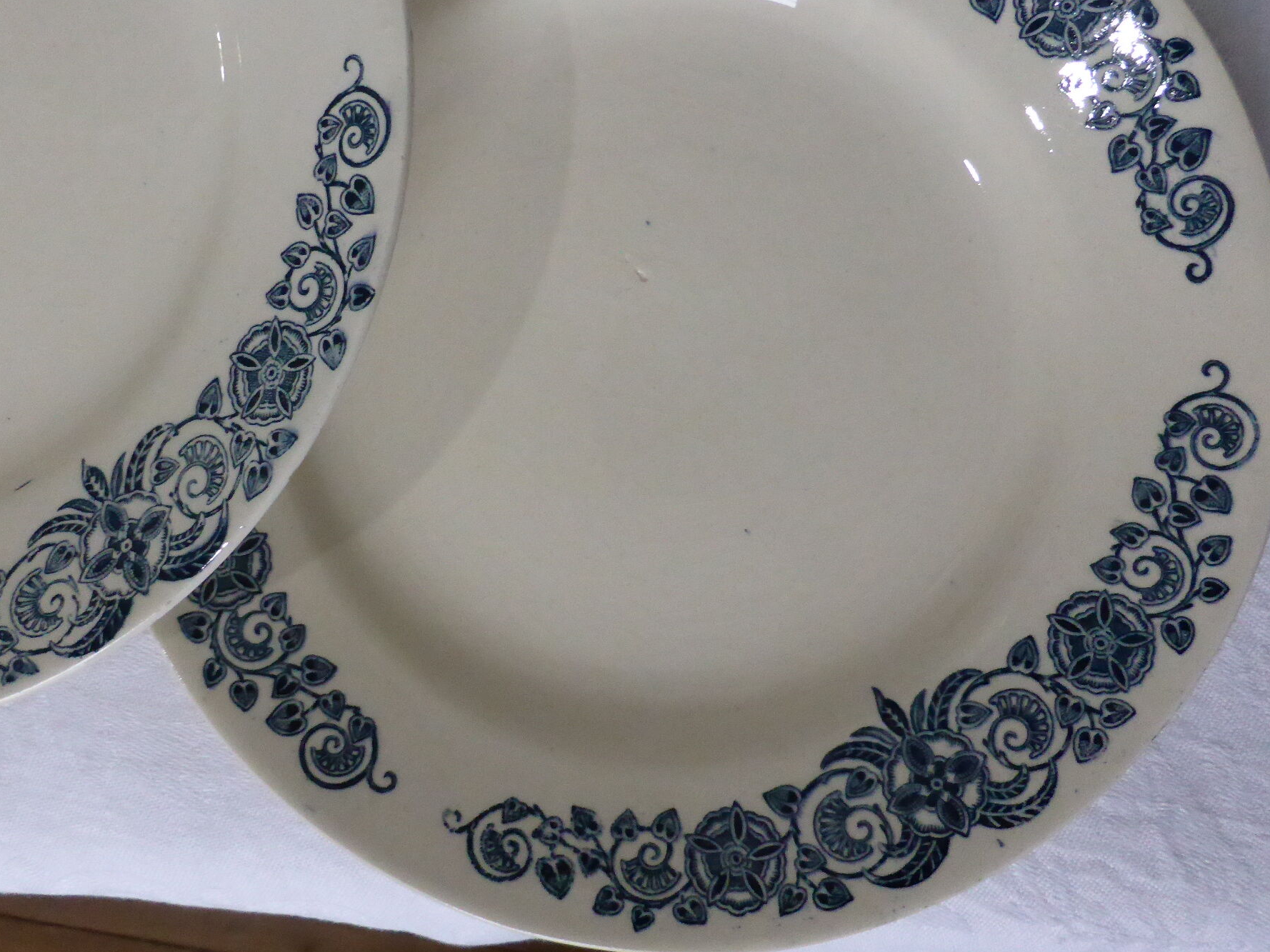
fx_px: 1321
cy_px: 391
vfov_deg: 39.5
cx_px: 534
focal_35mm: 36
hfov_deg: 51.1
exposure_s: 1/125
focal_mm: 4.3
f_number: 3.3
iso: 640
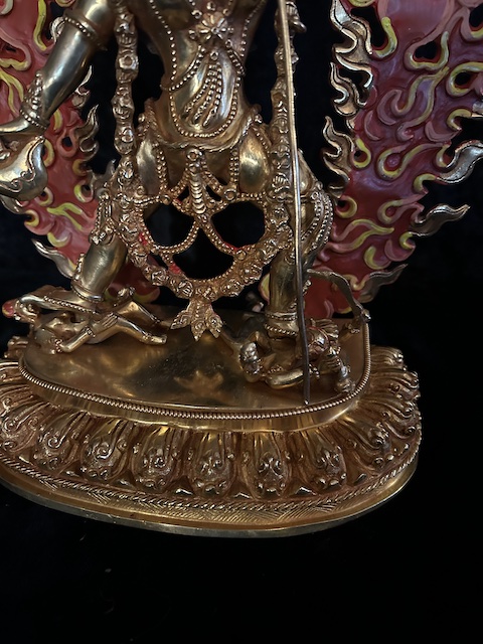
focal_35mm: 26
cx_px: 242
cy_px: 322
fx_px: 484
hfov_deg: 53.1
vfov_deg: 67.3
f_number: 1.5
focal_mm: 5.7
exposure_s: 1/25
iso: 800
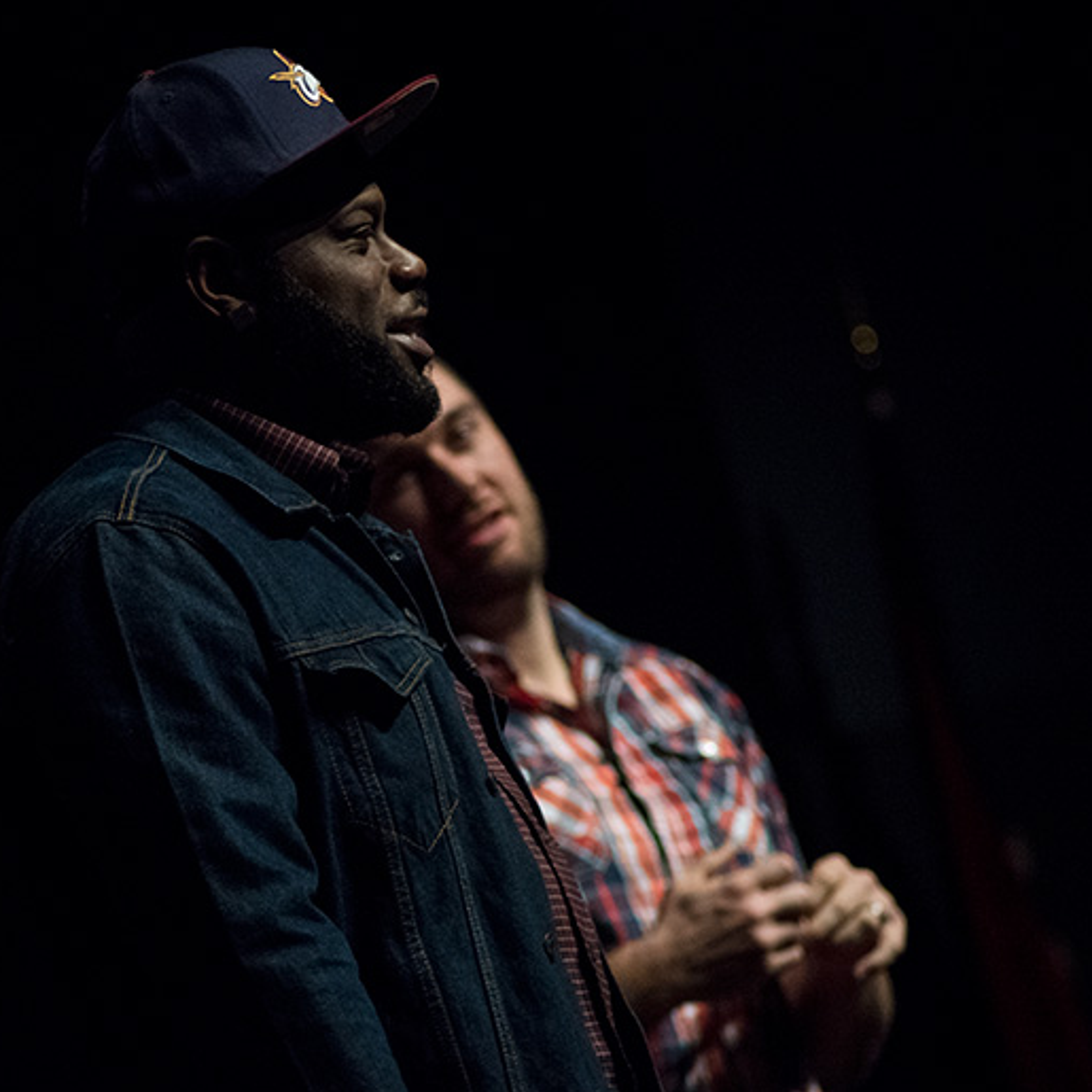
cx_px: 417
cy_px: 546
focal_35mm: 256
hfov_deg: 6.8
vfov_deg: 6.8
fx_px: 9137
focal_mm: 200
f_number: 5
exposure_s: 1/800
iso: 3200
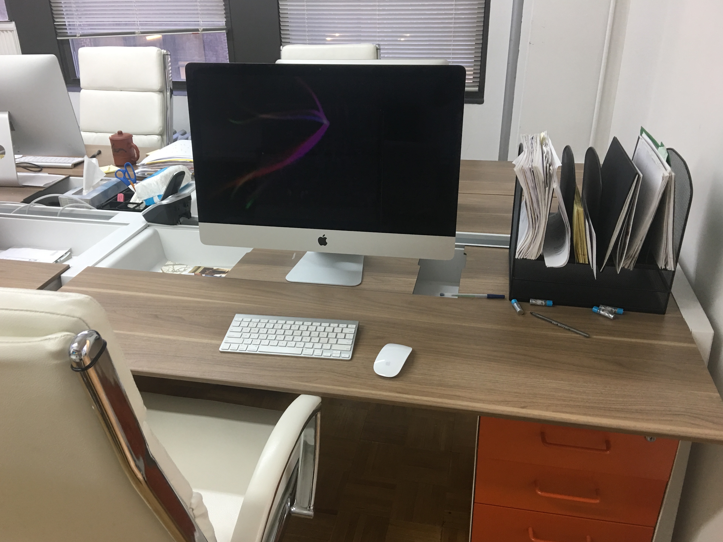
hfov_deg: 60.0
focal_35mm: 30
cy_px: 276
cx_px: 352
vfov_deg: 46.8
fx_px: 627
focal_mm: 4.15
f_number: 2.2
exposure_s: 1/15
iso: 50
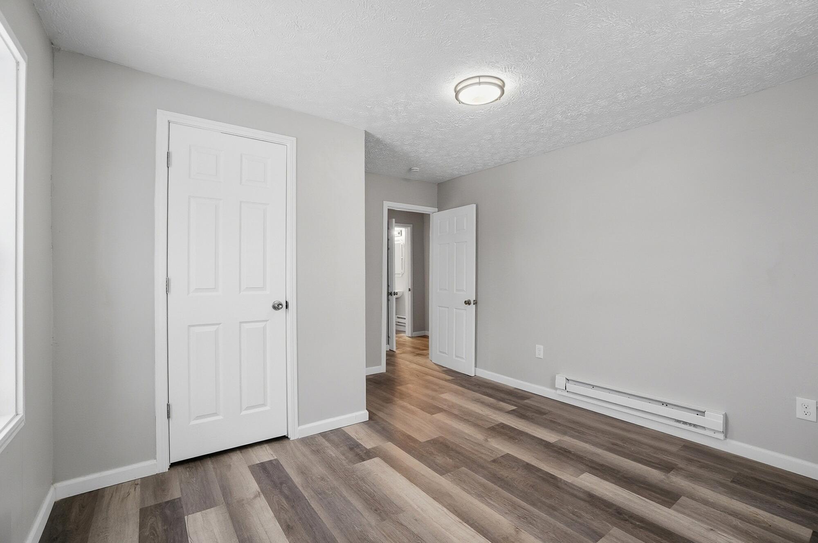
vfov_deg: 77.2
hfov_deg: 100.5
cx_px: 409
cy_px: 272
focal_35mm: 15
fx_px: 340
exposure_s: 1/250
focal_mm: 10
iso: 100
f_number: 4.5
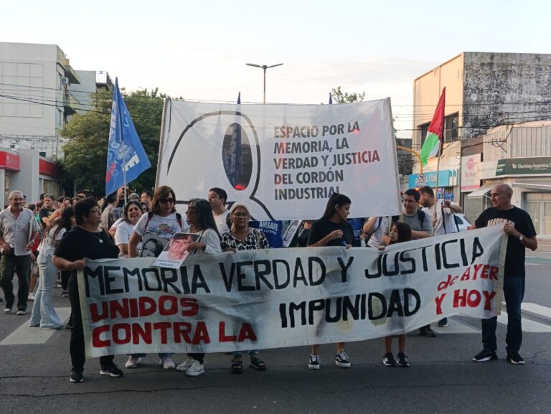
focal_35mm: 25
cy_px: 207
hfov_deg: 69.4
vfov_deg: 54.9
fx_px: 398
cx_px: 276
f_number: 1.7
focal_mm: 4.71
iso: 100
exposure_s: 1/100
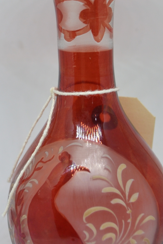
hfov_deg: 16.7
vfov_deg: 24.8
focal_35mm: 82
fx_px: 557
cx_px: 76
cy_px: 116
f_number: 5
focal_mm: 28
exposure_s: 1/60
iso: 400
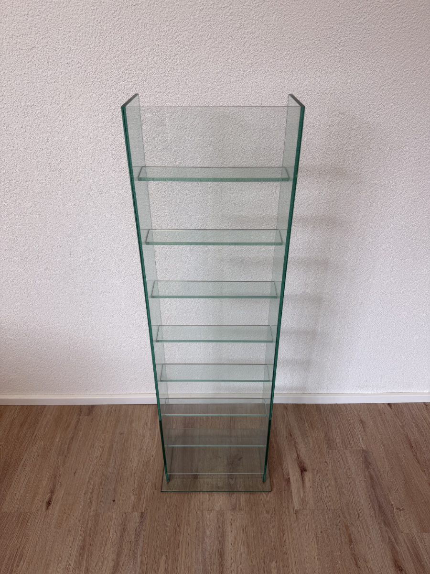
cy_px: 287
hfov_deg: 56.8
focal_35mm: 24
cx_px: 215
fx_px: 398
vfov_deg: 71.6
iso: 50
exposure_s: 1/149
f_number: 1.8
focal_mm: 6.8
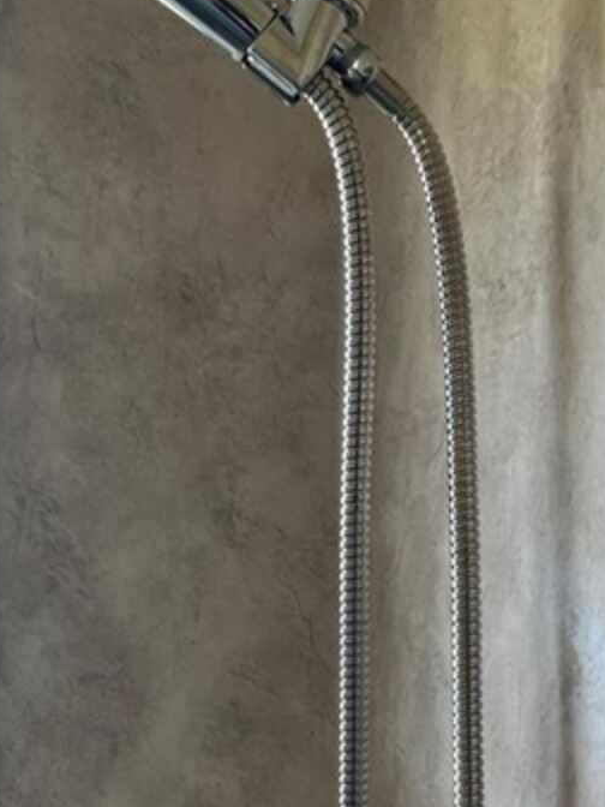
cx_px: 118
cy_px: 728
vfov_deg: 28.3
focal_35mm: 66
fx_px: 1538
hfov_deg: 22.0
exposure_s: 1/122
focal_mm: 5.1
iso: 50
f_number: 1.6
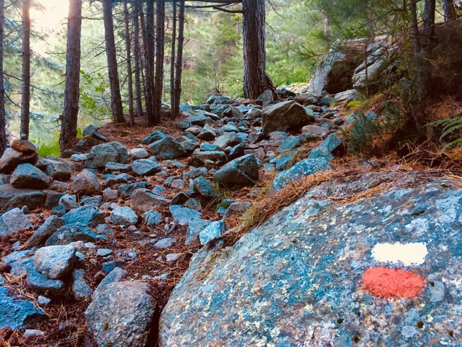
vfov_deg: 48.2
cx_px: 231
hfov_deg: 61.7
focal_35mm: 29
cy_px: 174
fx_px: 387
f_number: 2.2
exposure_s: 1/33
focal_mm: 4.15
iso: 160
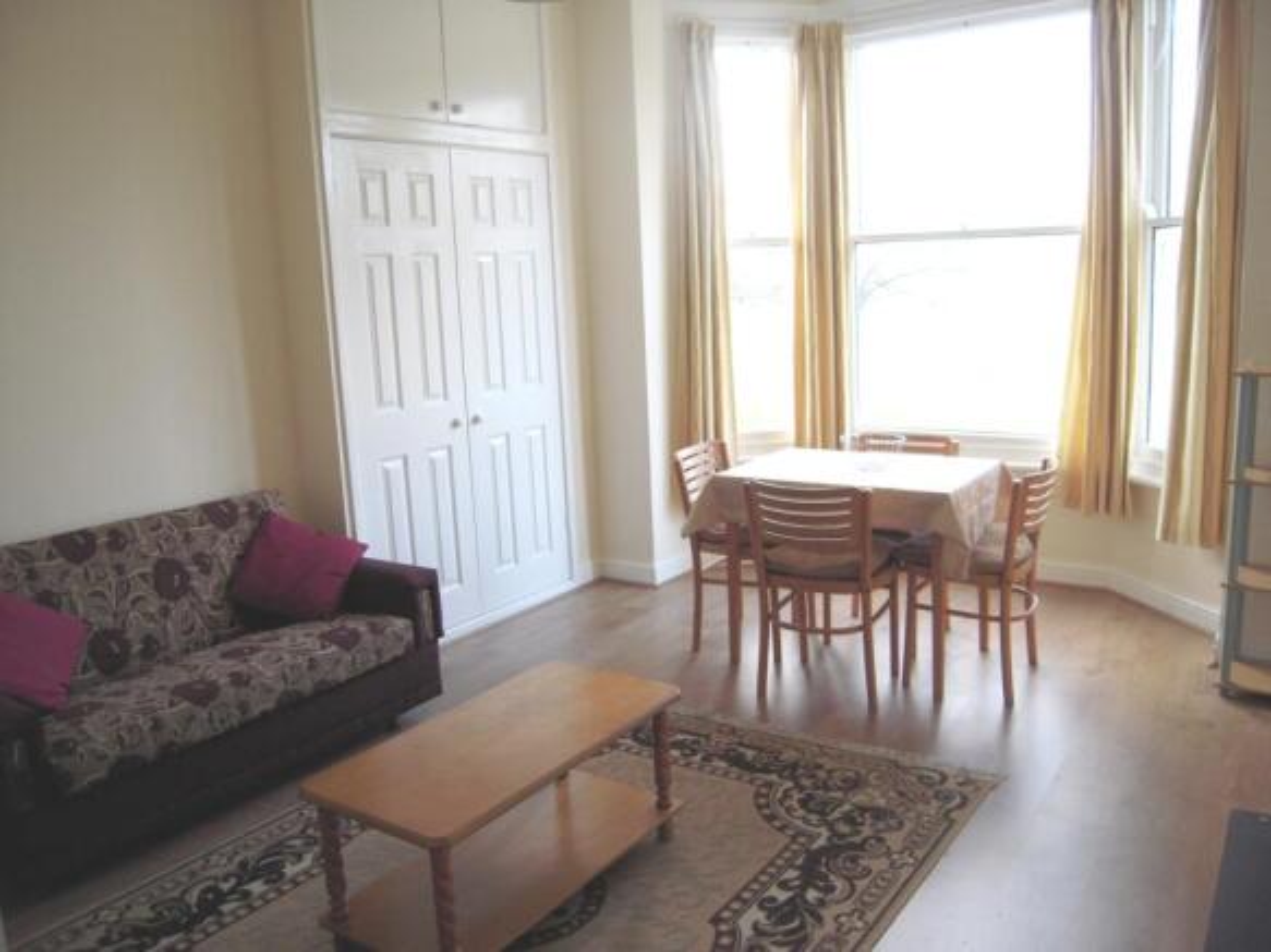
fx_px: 1028
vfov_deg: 49.7
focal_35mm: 28
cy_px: 476
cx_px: 636
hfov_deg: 63.5
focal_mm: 5
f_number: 2.7
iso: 100
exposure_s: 1/40
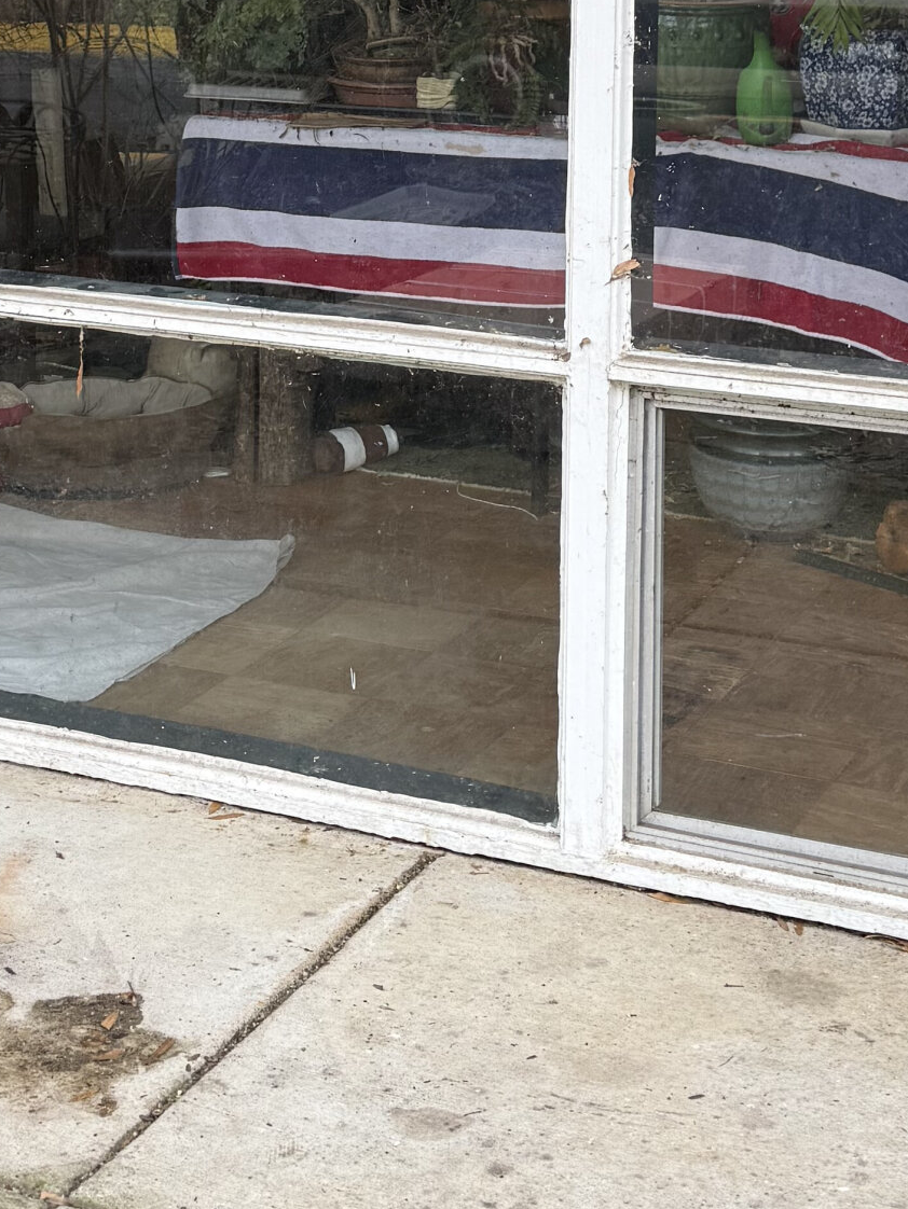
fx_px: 2552
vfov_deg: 25.8
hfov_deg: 20.2
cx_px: 389
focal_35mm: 73
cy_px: 128
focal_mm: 6.76
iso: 80
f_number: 1.78
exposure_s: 1/121
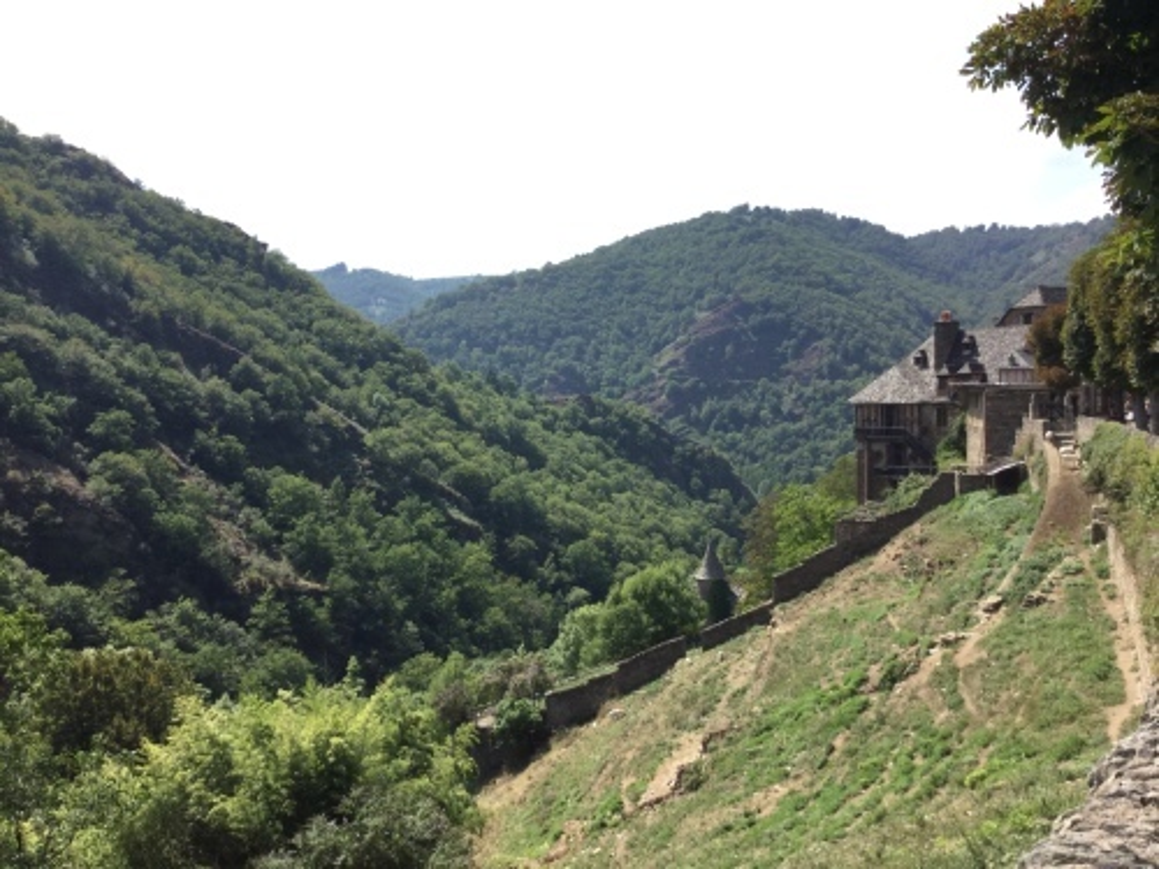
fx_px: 1038
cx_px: 580
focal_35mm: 31
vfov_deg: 45.4
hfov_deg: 58.4
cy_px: 434
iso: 25
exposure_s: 1/715
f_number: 2.4
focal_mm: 3.3
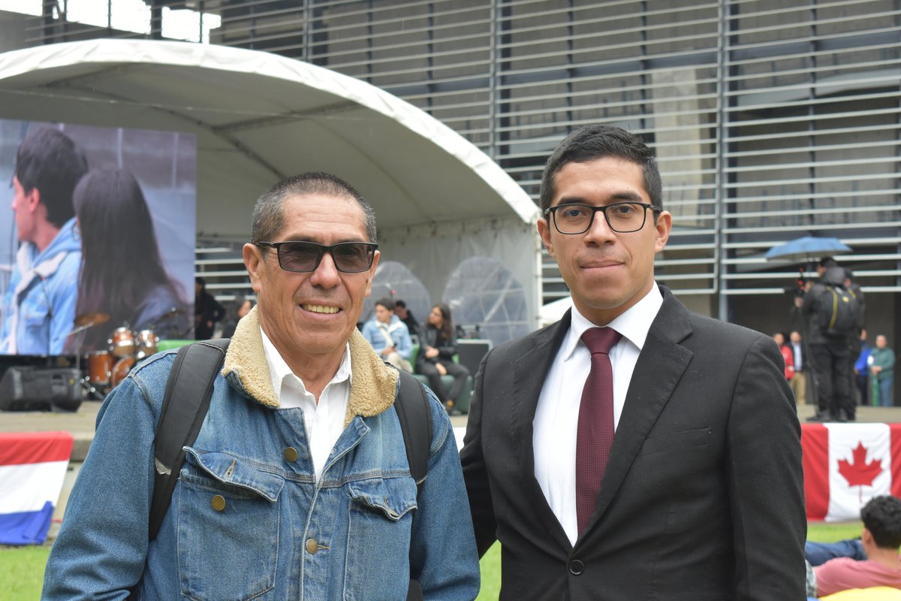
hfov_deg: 26.0
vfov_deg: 17.5
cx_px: 450
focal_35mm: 78
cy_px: 300
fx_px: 1952
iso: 800
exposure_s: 1/250
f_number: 8
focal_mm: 52
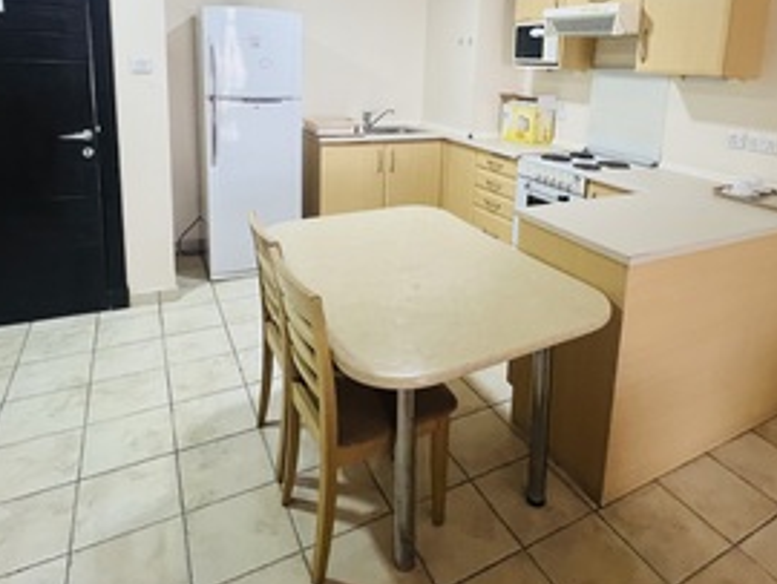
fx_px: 494
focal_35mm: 22
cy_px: 151
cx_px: 433
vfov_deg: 58.2
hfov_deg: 76.1
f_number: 1.8
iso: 250
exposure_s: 1/70
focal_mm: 1.57
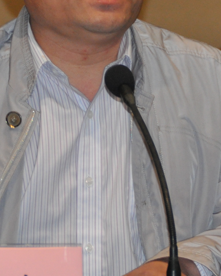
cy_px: 105
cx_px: 101
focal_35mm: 421
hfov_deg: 3.7
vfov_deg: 4.6
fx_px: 3446
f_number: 5.6
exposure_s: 1/60
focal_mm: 95
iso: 800
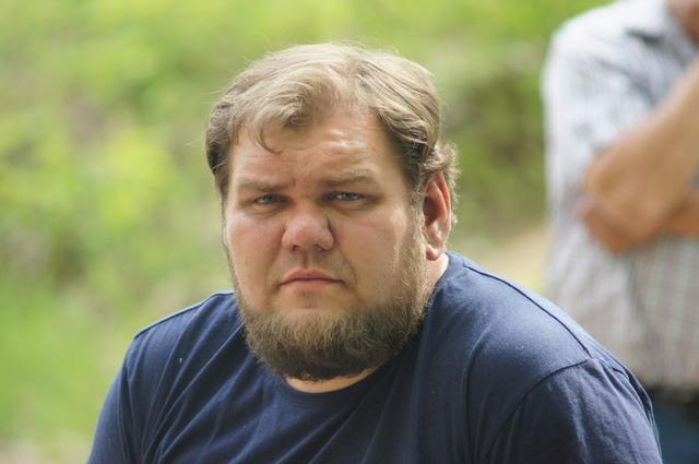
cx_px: 350
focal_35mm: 315
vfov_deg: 4.4
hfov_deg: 6.5
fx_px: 6108
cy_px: 232
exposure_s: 1/2000
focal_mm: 210
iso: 1600
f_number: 4
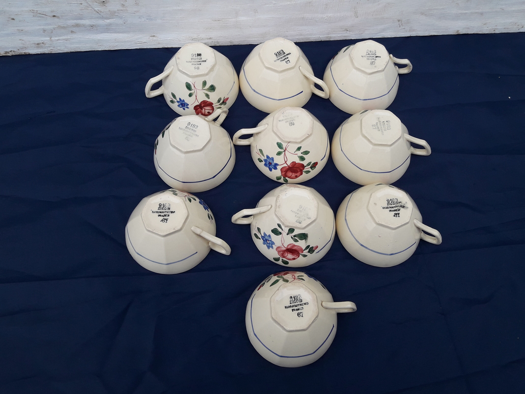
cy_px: 197
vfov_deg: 49.7
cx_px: 262
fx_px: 425
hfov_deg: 63.4
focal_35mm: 28
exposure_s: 1/376
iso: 40
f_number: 1.9
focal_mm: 3.7
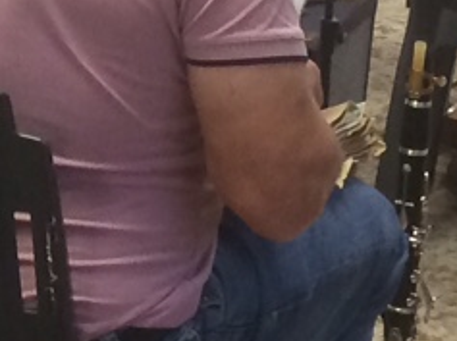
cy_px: -154
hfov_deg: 9.1
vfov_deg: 7.3
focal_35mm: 200
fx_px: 2636
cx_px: -571
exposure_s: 1/33
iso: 125
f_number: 2.2
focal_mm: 4.15
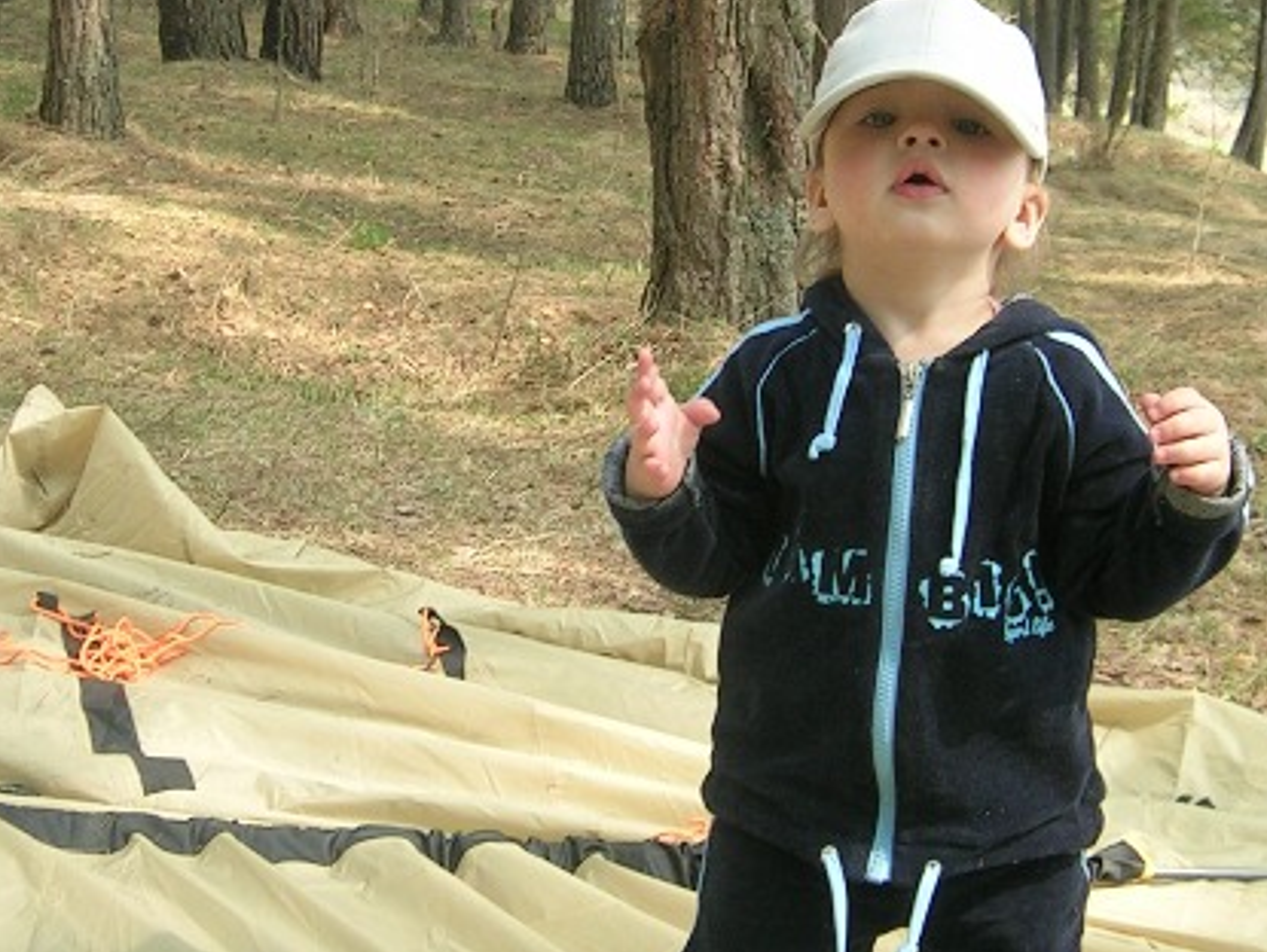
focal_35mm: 69
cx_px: 656
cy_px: 346
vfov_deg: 21.3
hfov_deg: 28.1
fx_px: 2528
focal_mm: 5.4
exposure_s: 1/163
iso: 50
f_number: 2.8
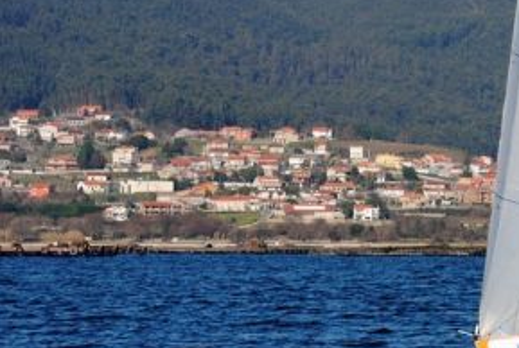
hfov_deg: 6.8
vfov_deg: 4.6
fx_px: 4319
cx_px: 688
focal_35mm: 299
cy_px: 40
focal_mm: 72
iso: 100
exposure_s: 1/500
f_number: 8
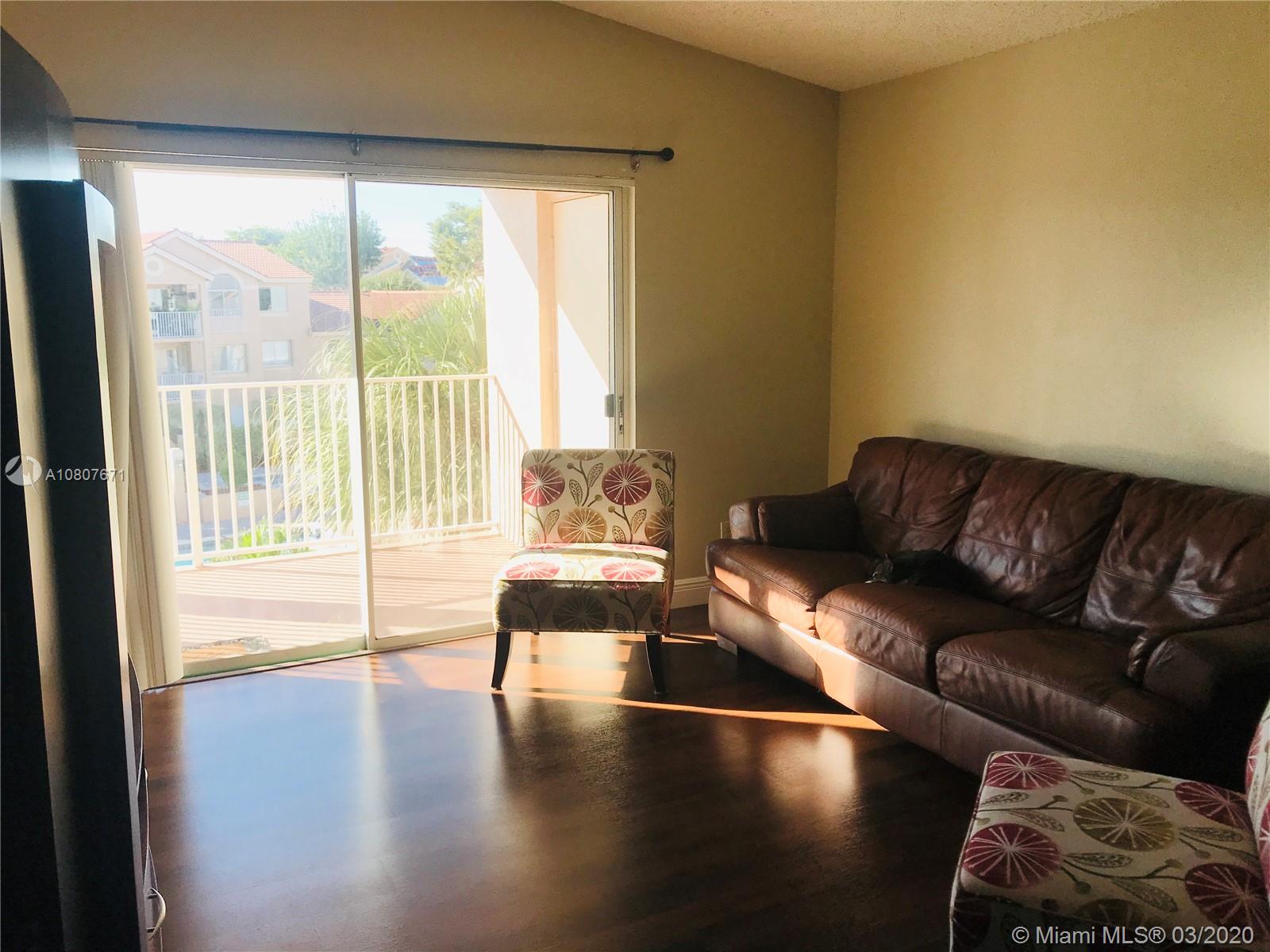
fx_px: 1027
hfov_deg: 63.4
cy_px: 476
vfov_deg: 49.7
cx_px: 635
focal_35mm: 28
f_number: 1.8
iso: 20
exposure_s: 1/488
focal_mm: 3.99
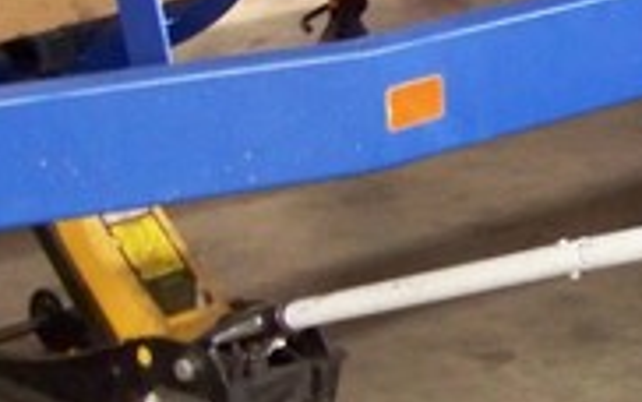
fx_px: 2574
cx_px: 885
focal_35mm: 147
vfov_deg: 8.9
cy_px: 157
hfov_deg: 13.6
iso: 400
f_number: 2.8
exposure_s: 1/5
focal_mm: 5.85
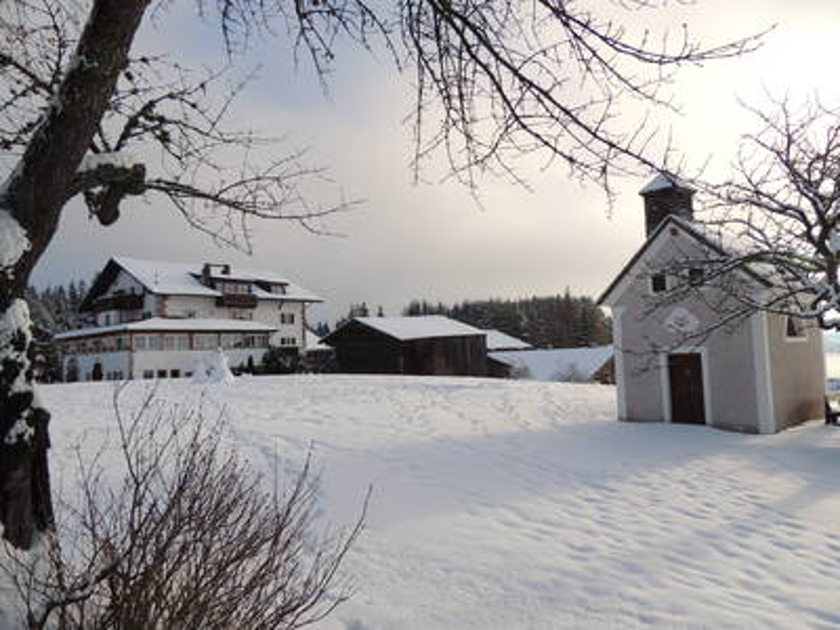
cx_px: 420
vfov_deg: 56.8
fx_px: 582
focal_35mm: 24
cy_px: 315
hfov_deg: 71.6
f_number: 3
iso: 100
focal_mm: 4.3
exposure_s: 1/800
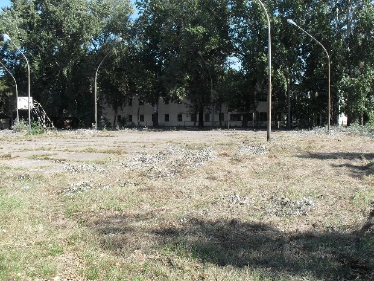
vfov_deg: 37.7
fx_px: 411
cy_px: 140
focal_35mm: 38
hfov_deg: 49.0
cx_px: 187
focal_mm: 6.3
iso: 80
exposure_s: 1/90
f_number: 8.3
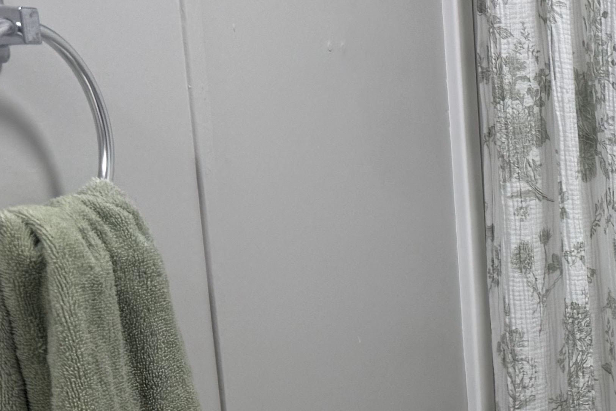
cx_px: 1061
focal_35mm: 88
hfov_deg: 18.7
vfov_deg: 15.2
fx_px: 1506
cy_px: 438
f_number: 1.78
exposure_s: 1/120
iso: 80
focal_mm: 6.76
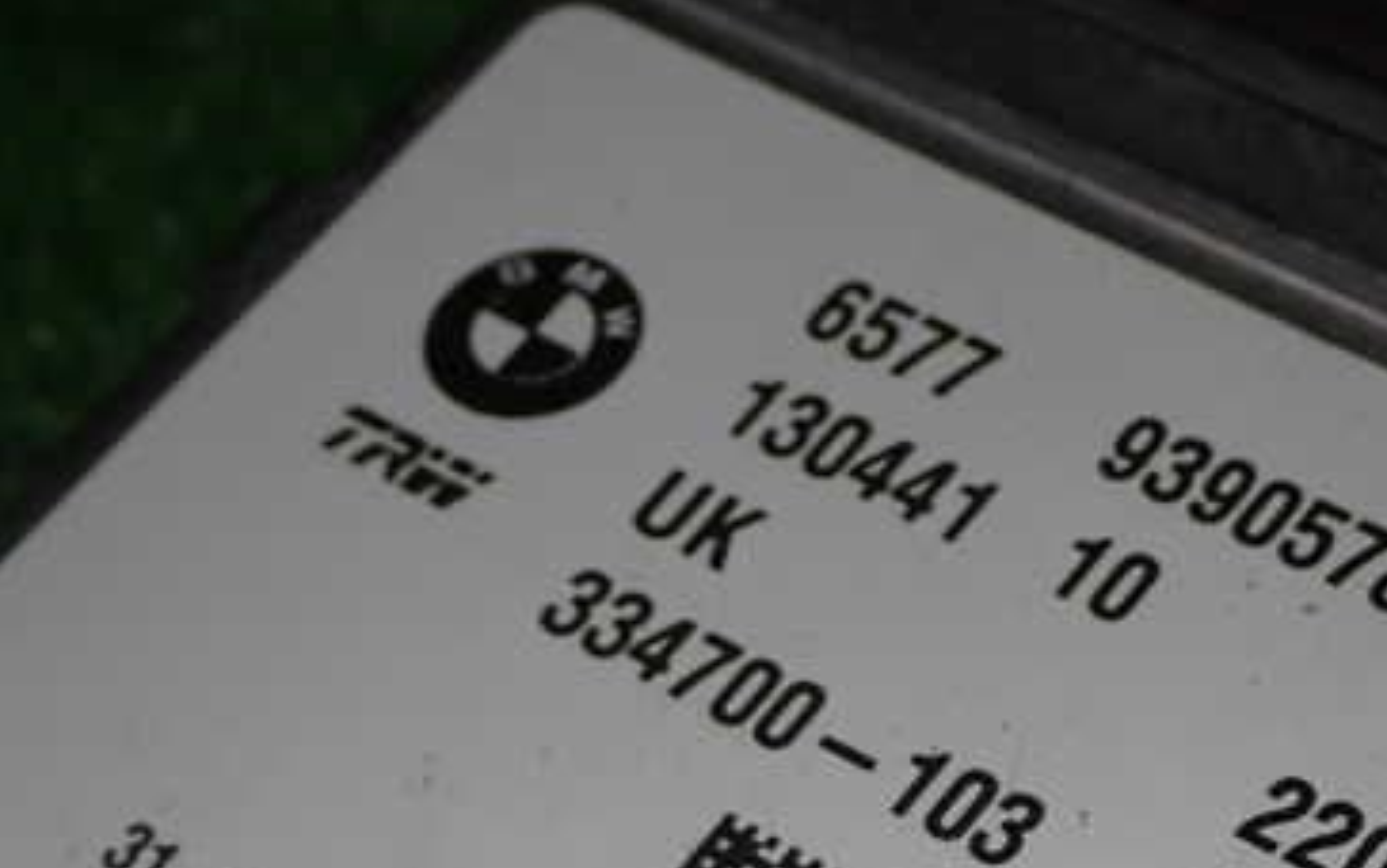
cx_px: 926
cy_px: 689
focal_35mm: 124
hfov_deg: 16.8
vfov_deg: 10.6
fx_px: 4690
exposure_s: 1/60
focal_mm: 12.73
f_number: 11
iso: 200
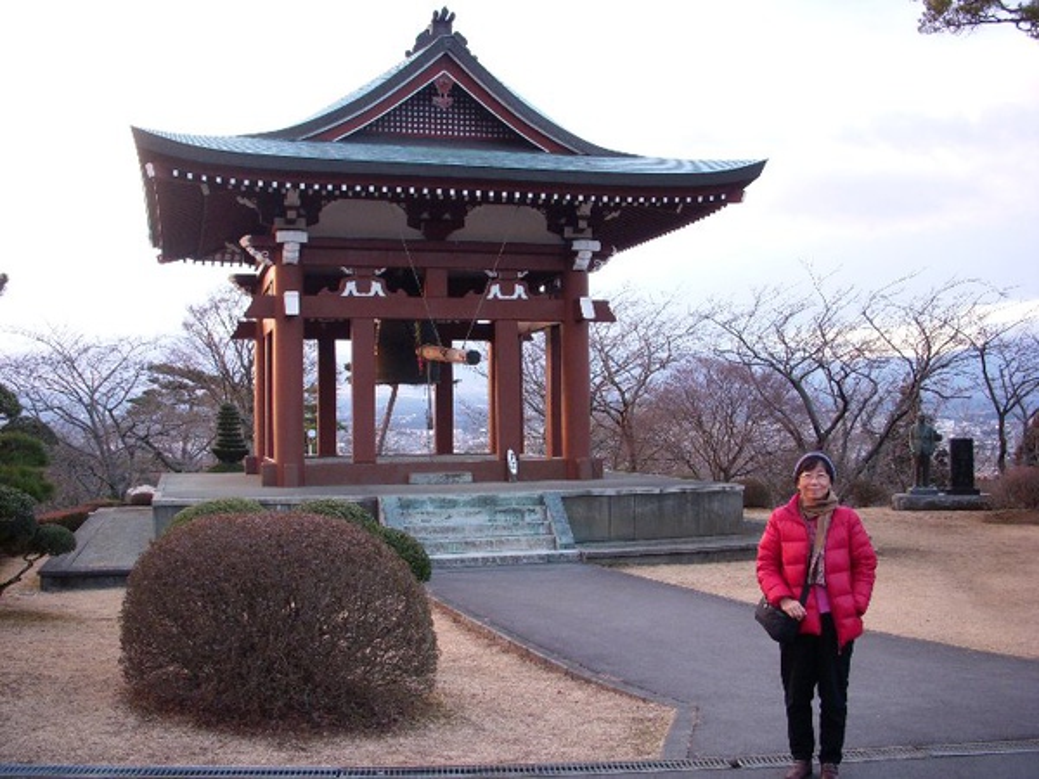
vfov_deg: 37.7
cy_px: 390
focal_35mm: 38
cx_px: 520
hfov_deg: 49.0
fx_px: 1141
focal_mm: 6.3
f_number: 3.3
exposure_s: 1/30
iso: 200
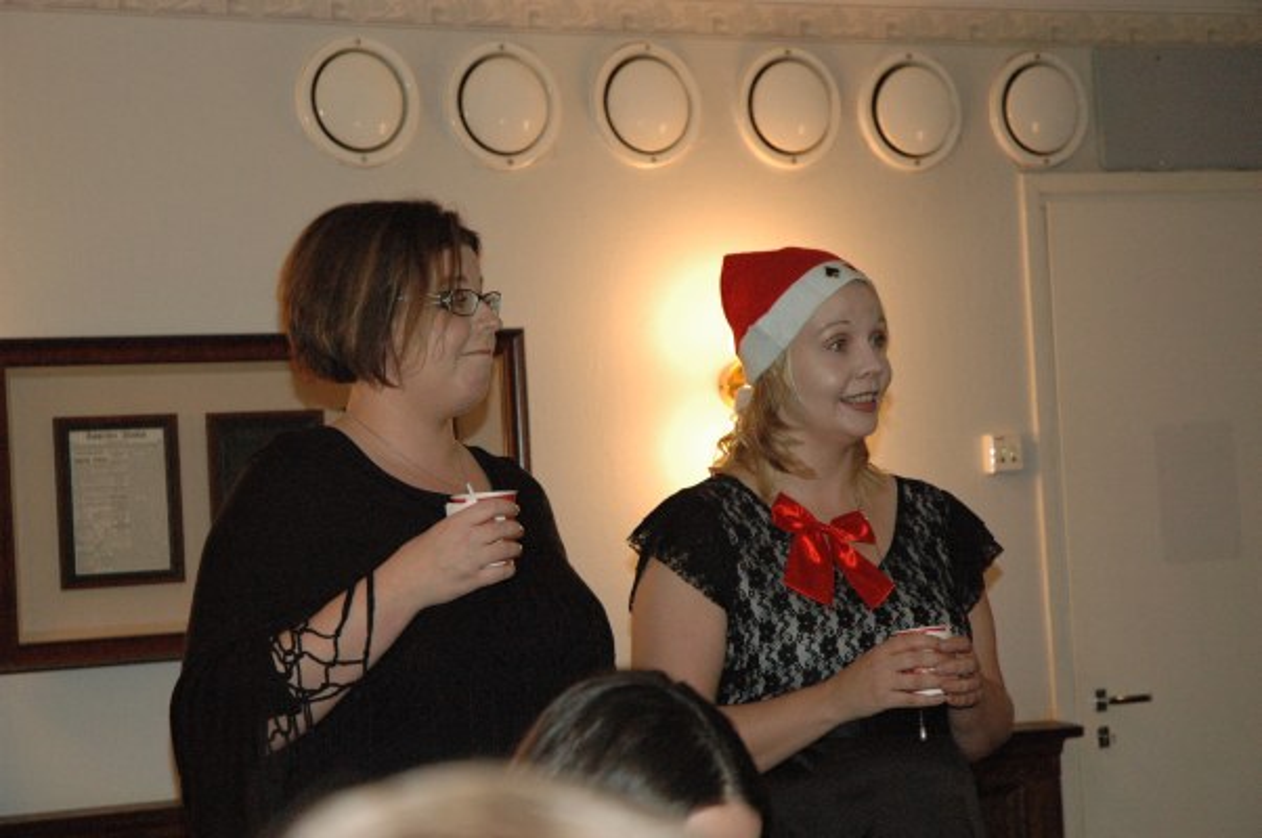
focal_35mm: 90
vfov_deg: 15.2
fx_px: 3152
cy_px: 419
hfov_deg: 22.6
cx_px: 631
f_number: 5
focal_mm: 60
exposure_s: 1/60
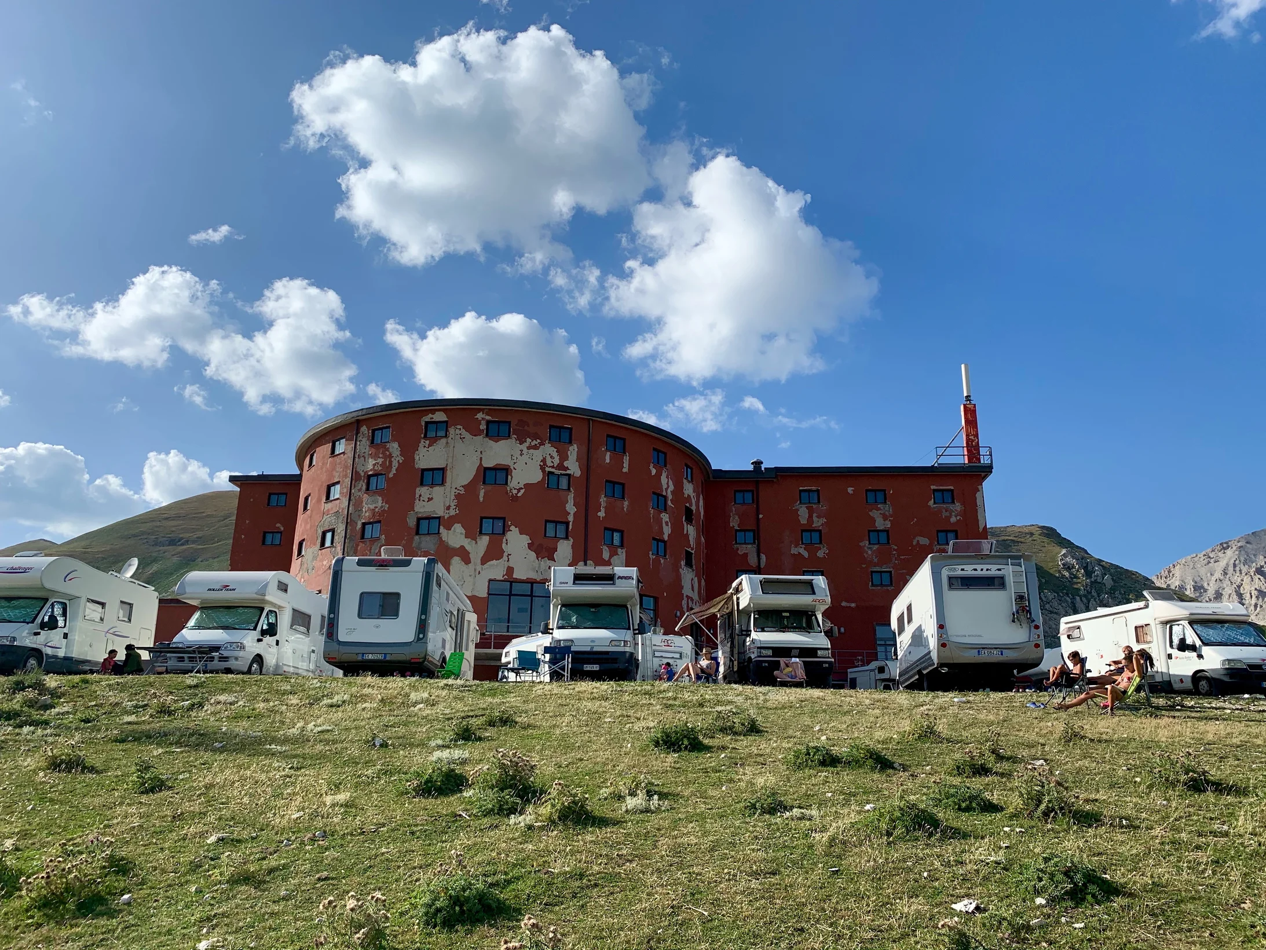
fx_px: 951
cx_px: 633
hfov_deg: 67.3
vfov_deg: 53.1
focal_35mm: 26
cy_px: 475
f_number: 1.8
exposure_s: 1/3401
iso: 25
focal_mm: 4.25
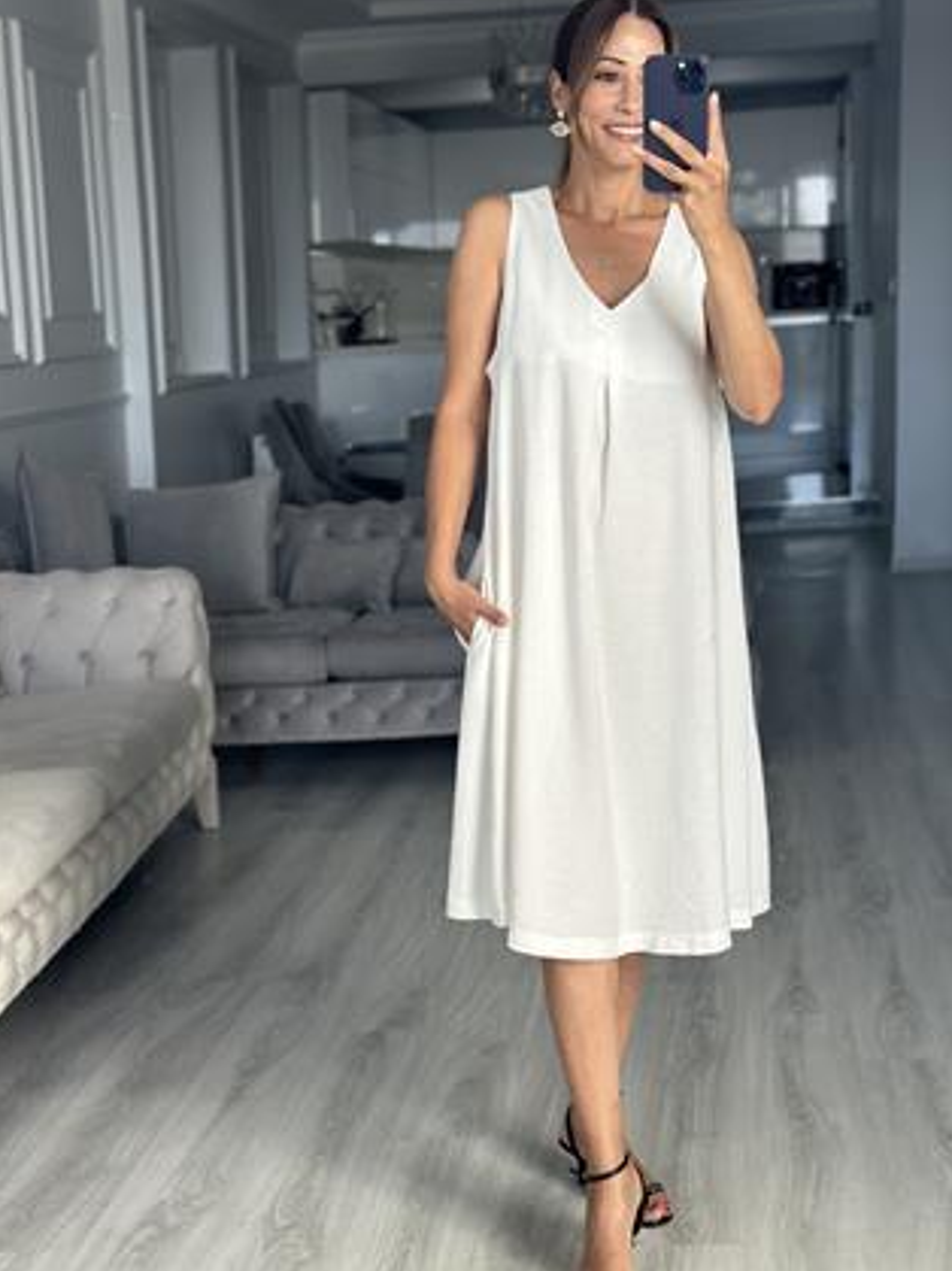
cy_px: 637
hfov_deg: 25.2
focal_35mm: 58
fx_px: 2128
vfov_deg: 33.2
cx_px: 564
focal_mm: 6.86
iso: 80
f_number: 1.78
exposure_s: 1/185
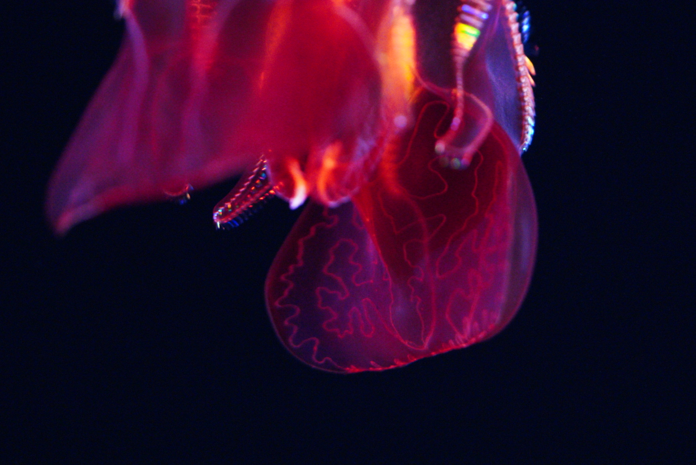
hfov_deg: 13.2
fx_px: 3019
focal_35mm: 156
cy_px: 200
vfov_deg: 8.8
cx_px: 356
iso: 6400
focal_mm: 90
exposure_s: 1/60
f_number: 2.8
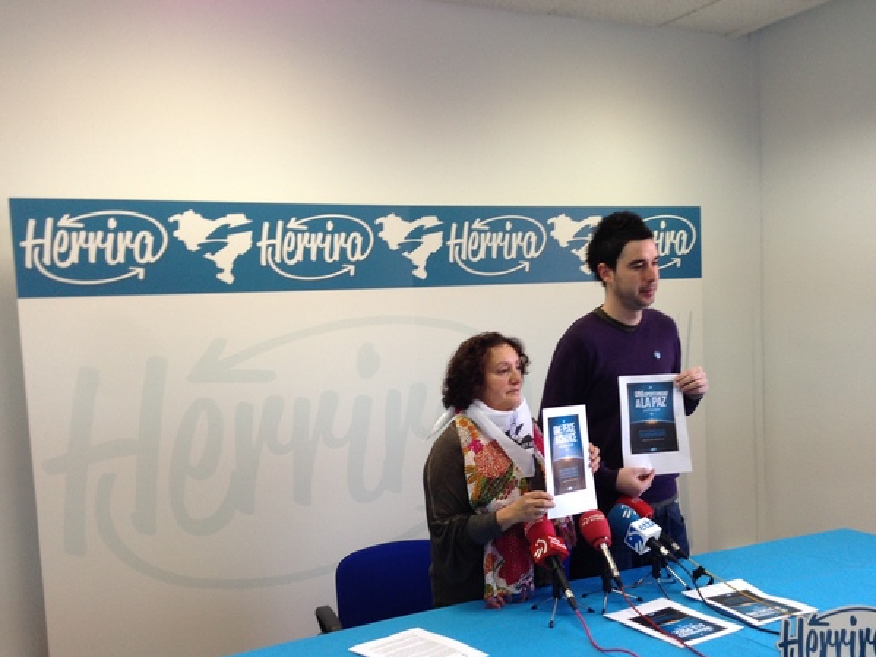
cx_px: 491
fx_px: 1012
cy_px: 396
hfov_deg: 46.7
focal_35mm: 40
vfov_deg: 35.8
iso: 50
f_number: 2.4
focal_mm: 4.13
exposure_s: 1/30
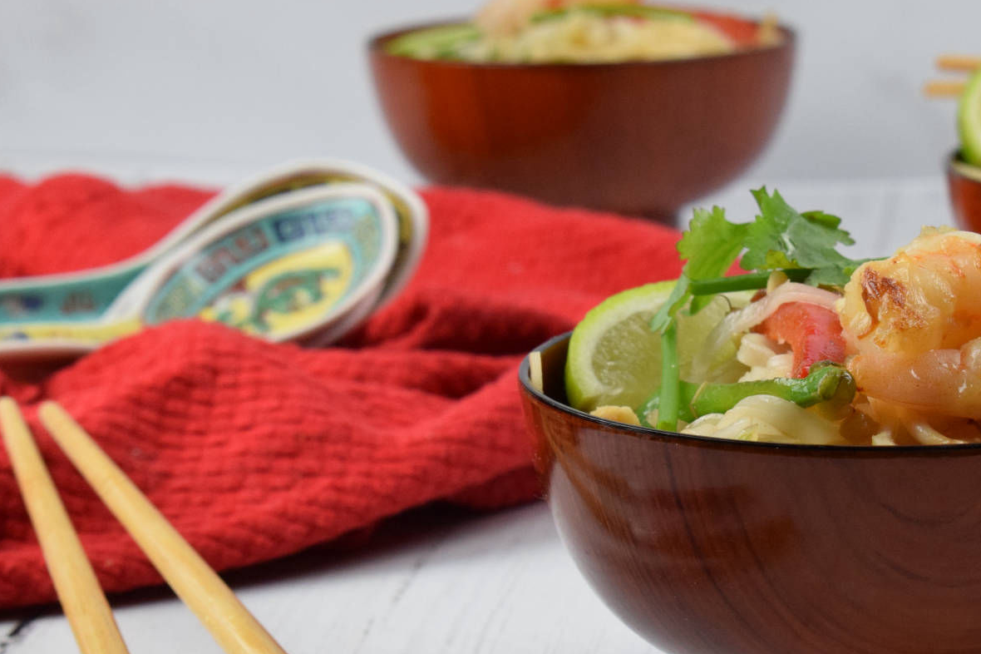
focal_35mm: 140
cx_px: 714
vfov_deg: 9.8
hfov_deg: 14.6
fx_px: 3810
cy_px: 405
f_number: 11
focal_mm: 55
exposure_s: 1/80
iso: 1250
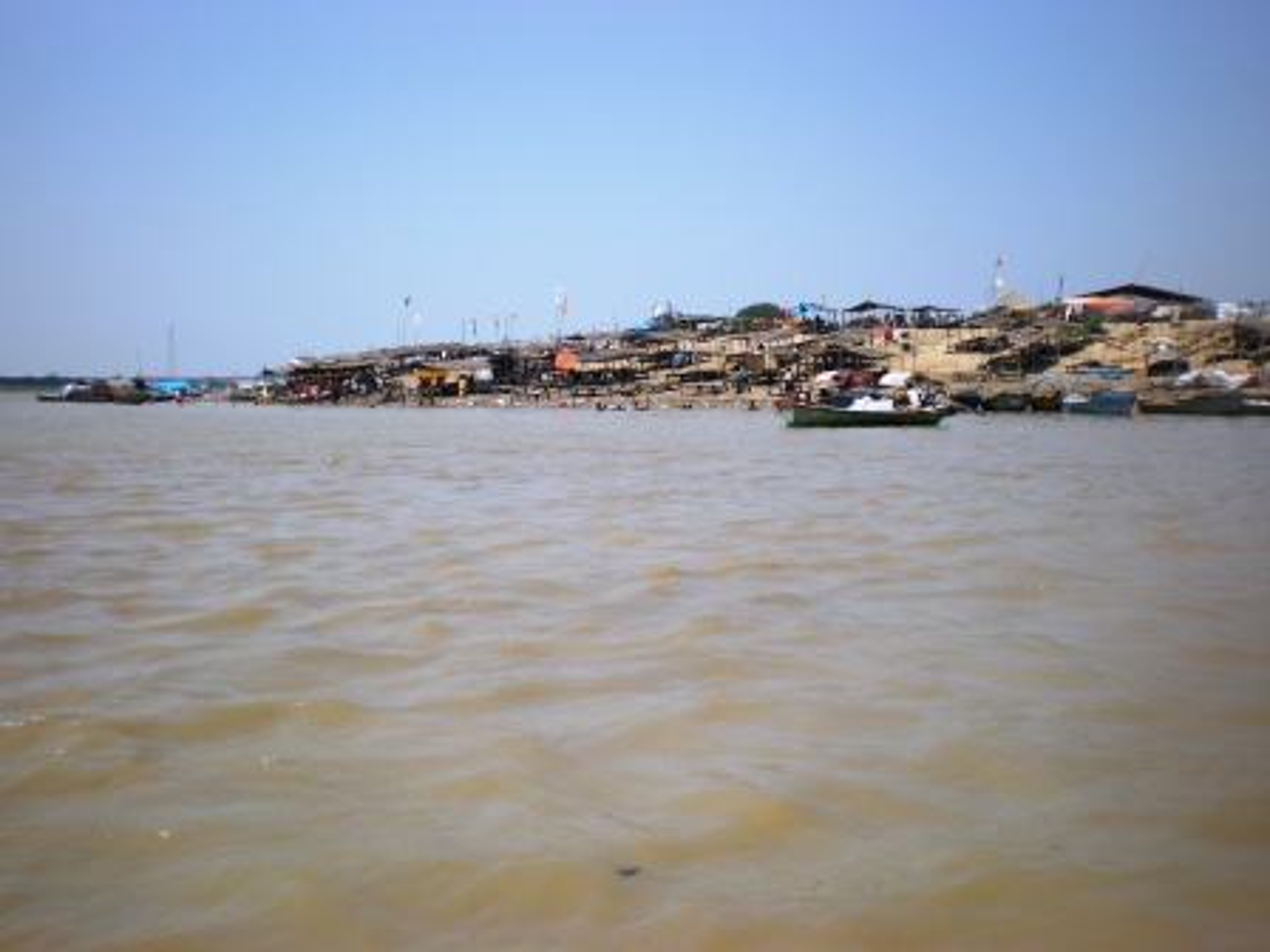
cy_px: 476
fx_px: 1394
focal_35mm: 38
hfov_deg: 49.0
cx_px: 635
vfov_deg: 37.7
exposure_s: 1/462
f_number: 4.6
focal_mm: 6.3
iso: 64
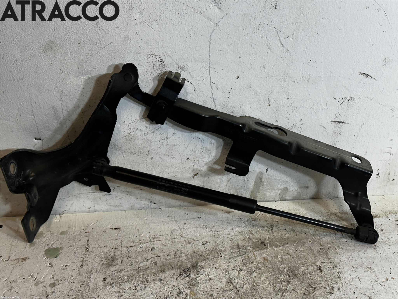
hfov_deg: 39.7
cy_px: 150
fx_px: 552
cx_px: 199
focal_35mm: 48
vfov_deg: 30.3
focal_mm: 6.86
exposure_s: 1/100
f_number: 1.78
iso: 50
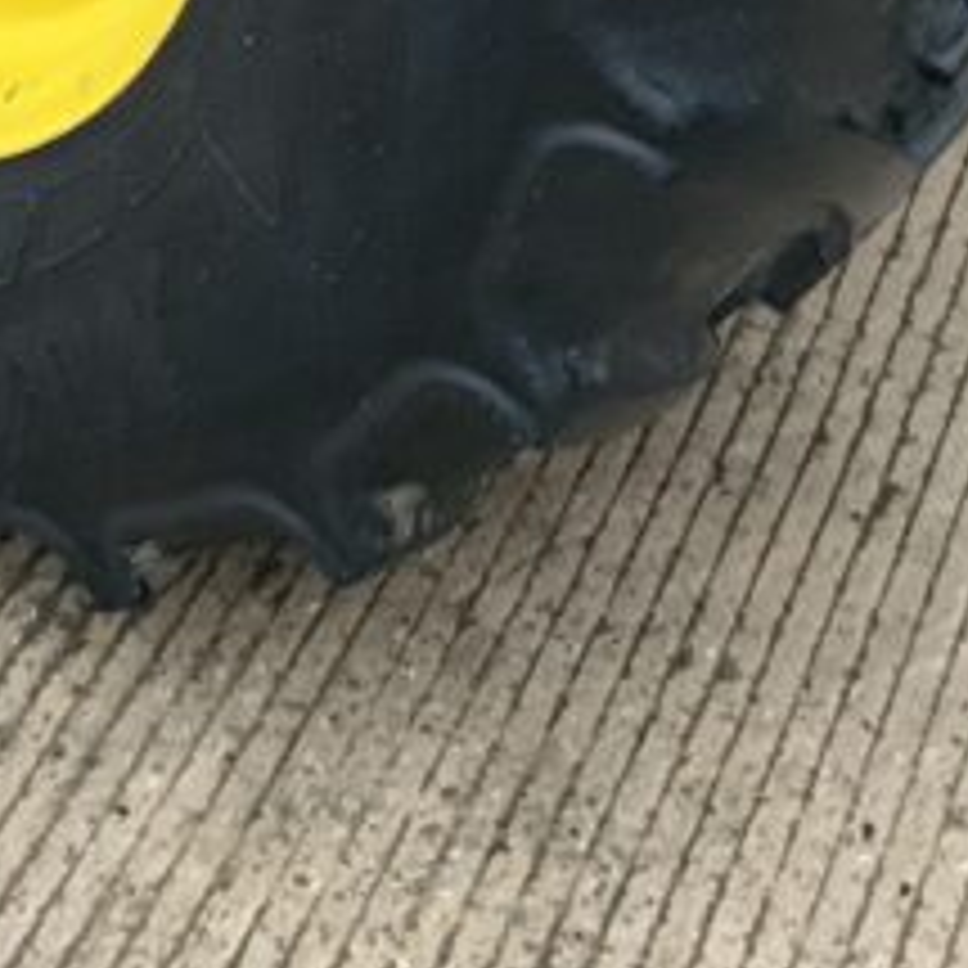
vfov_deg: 13.2
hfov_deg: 14.3
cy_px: -653
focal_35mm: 122
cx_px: 455
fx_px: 3860
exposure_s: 1/60
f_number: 1.8
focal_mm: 3
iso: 250
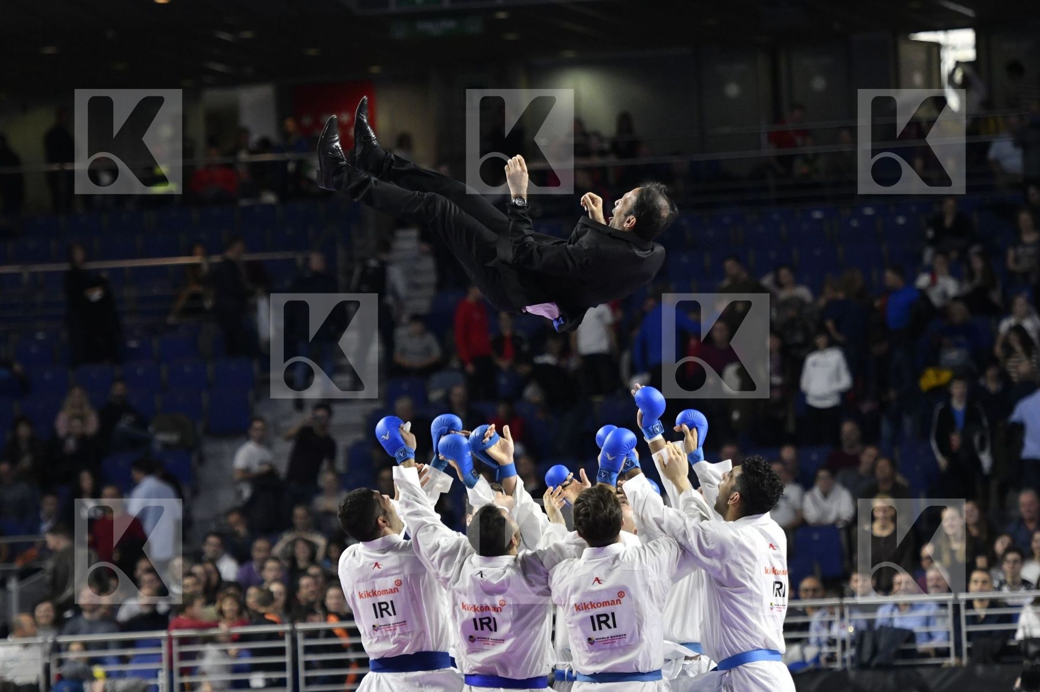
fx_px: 6063
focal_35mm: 210
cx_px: 520
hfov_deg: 9.8
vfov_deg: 6.5
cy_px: 346
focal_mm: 140
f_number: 2.8
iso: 2000
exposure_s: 1/1000
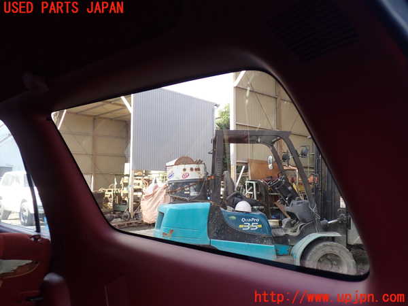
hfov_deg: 60.0
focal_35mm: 30
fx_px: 354
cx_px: 204
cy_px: 153
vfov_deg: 46.8
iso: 100
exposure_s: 1/100
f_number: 2.3
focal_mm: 5.4
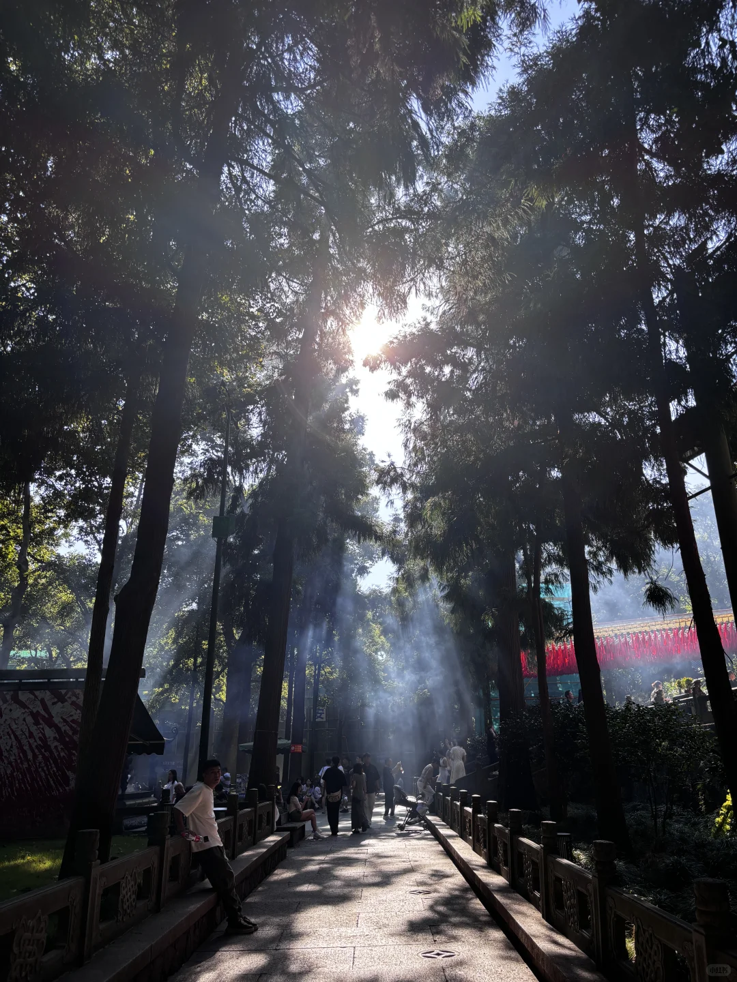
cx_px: 368
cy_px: 491
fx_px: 738
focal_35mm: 26
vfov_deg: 67.3
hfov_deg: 53.1
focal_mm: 5.96
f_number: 1.6
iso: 50
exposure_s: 1/531
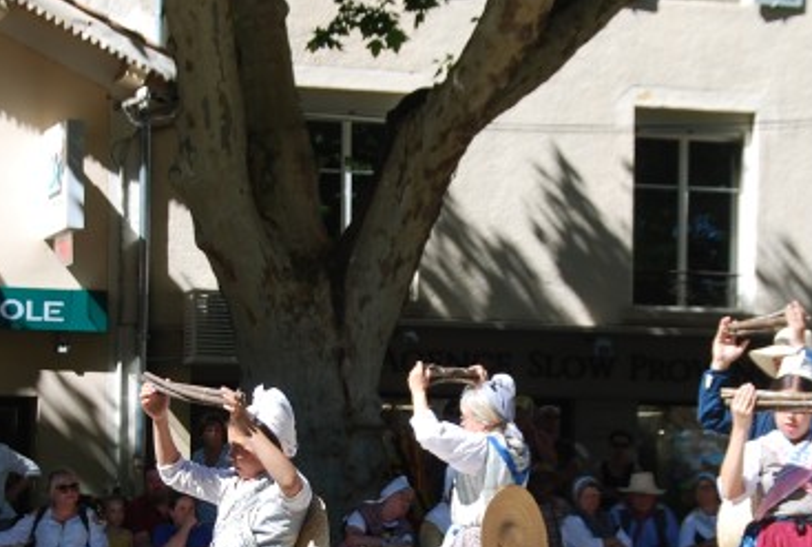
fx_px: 3303
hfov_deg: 14.0
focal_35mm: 146
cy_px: 481
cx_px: 377
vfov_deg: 9.4
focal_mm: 40
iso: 100
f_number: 7.1
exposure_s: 1/200
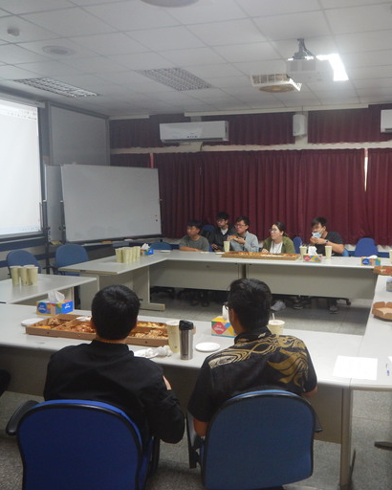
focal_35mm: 32
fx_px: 464
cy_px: 245
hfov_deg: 45.3
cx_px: 255
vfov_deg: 55.6
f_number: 2.8
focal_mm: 4.3
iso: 200
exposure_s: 1/30
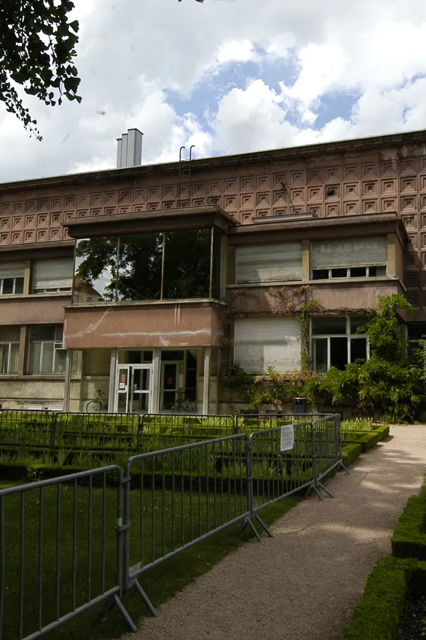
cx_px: 301
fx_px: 497
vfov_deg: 65.5
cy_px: 323
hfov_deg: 45.3
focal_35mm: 28
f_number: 13
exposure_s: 1/125
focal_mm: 12
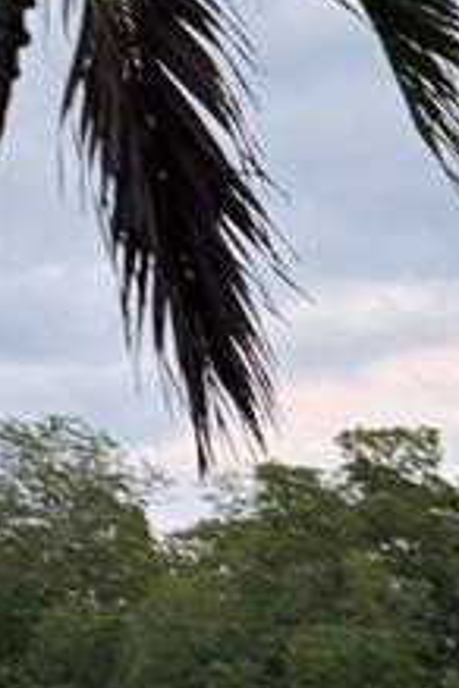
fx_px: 2620
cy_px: 1090
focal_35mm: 137
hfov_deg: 9.9
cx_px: 0
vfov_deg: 13.9
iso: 250
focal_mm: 6.76
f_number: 1.78
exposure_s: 1/60
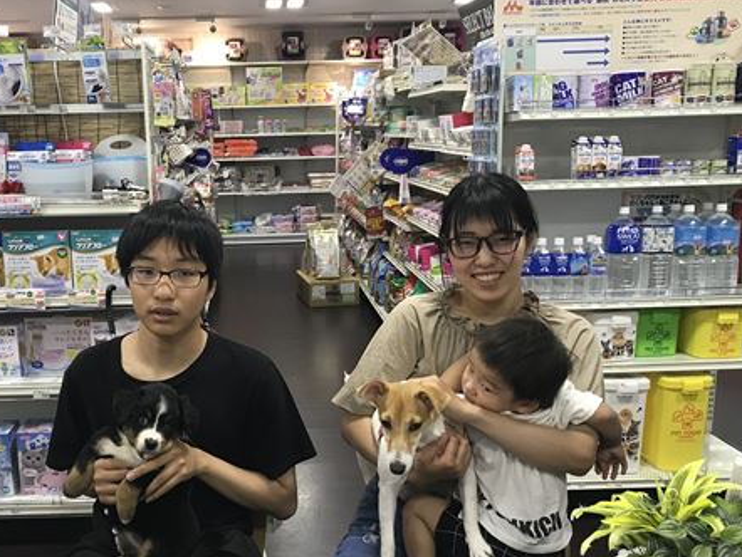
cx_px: 265
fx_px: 815
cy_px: 319
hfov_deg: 48.4
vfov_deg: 37.7
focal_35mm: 38
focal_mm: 3.99
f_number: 1.8
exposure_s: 1/33
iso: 40
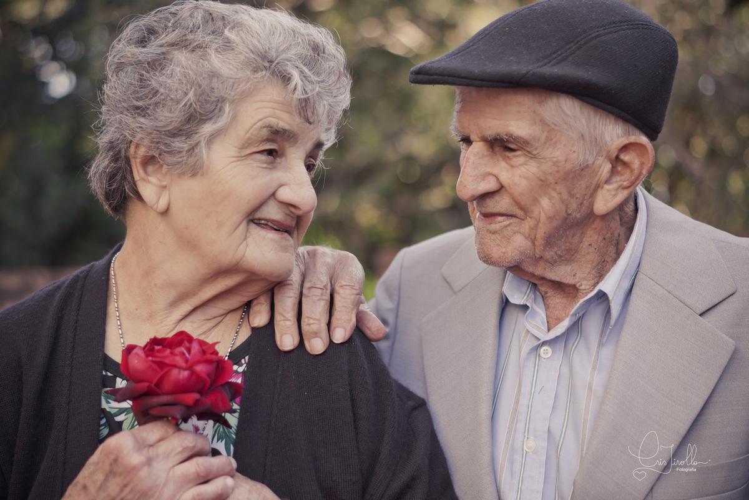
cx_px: 374
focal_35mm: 75
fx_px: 1560
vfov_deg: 18.2
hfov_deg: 27.0
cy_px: 250
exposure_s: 1/320
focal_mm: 50
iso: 100
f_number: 2
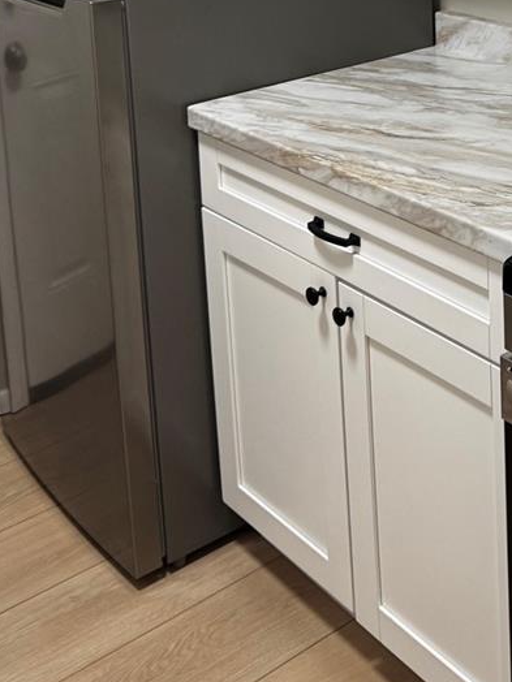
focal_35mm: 55
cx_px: 436
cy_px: -26
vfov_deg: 31.8
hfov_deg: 25.9
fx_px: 1085
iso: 200
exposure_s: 1/120
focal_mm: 6.76
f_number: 1.78
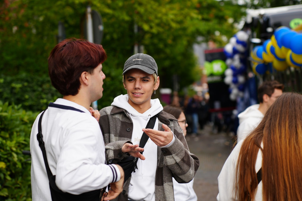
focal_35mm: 112
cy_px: 100
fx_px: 939
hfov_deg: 18.3
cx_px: 151
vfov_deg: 12.2
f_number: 2.8
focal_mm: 75
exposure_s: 1/1000
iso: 200
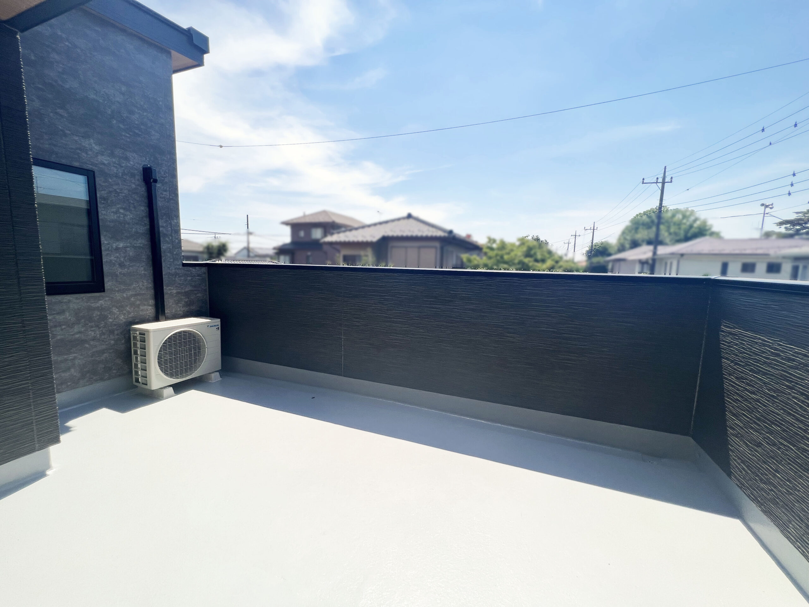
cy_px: 304
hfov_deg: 106.2
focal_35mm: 13
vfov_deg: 89.9
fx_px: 304
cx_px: 404
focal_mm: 1.57
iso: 32
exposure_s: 1/1531
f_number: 1.8
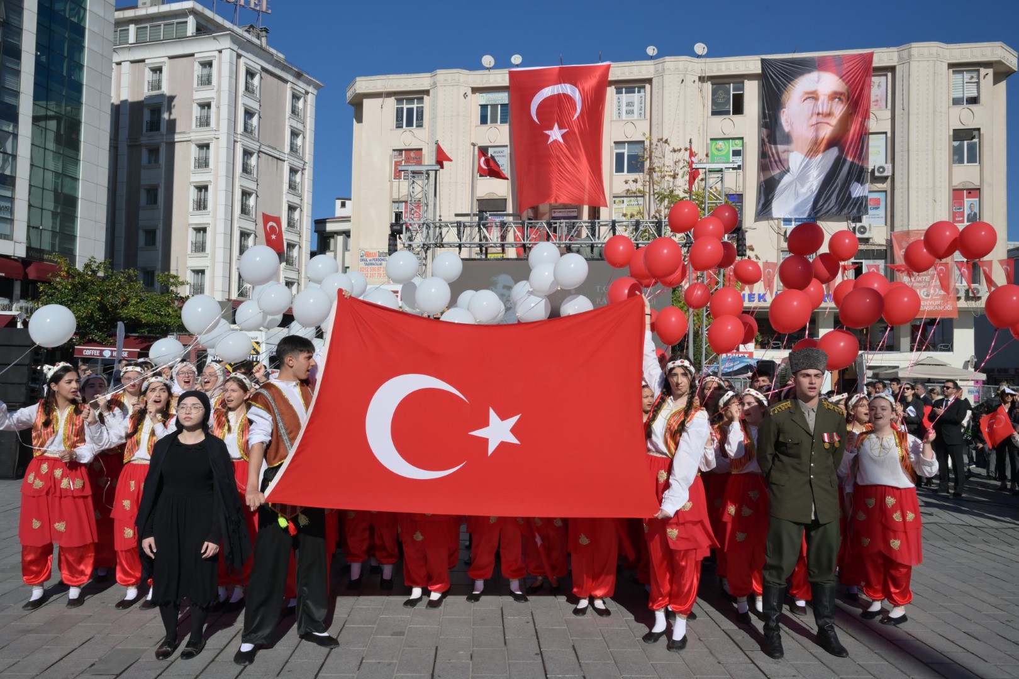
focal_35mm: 24
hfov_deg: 73.7
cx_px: 510
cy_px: 340
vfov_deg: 53.1
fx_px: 679
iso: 100
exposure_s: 1/200
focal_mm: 24
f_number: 14
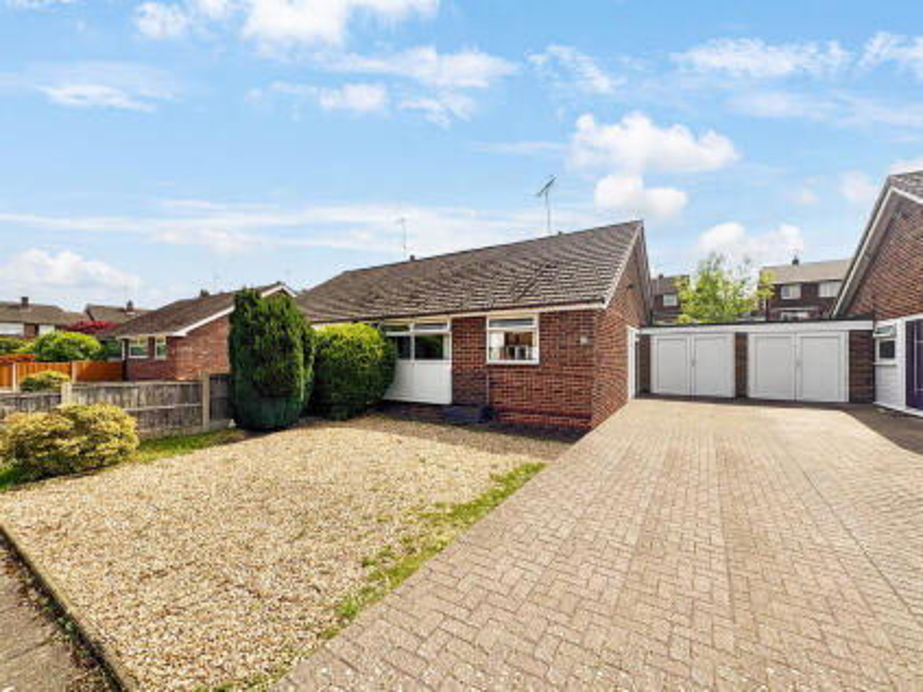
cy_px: 346
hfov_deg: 102.1
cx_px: 462
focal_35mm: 14
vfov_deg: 85.6
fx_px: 373
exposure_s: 1/1927
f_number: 2.2
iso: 50
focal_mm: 2.22
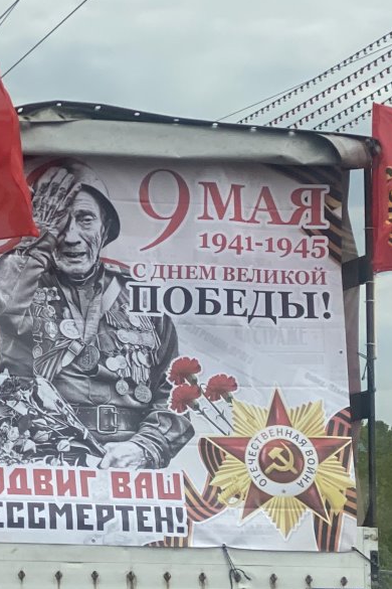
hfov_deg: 9.1
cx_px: -126
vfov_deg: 13.9
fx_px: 2417
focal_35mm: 148
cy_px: 374
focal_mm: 6
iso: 20
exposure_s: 1/1453
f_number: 2
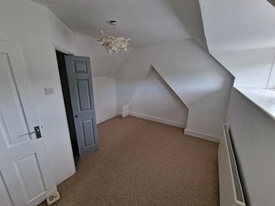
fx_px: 103
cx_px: 138
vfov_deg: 89.9
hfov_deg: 106.2
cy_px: 103
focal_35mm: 13
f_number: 2.2
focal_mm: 2.2
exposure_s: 1/50
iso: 64
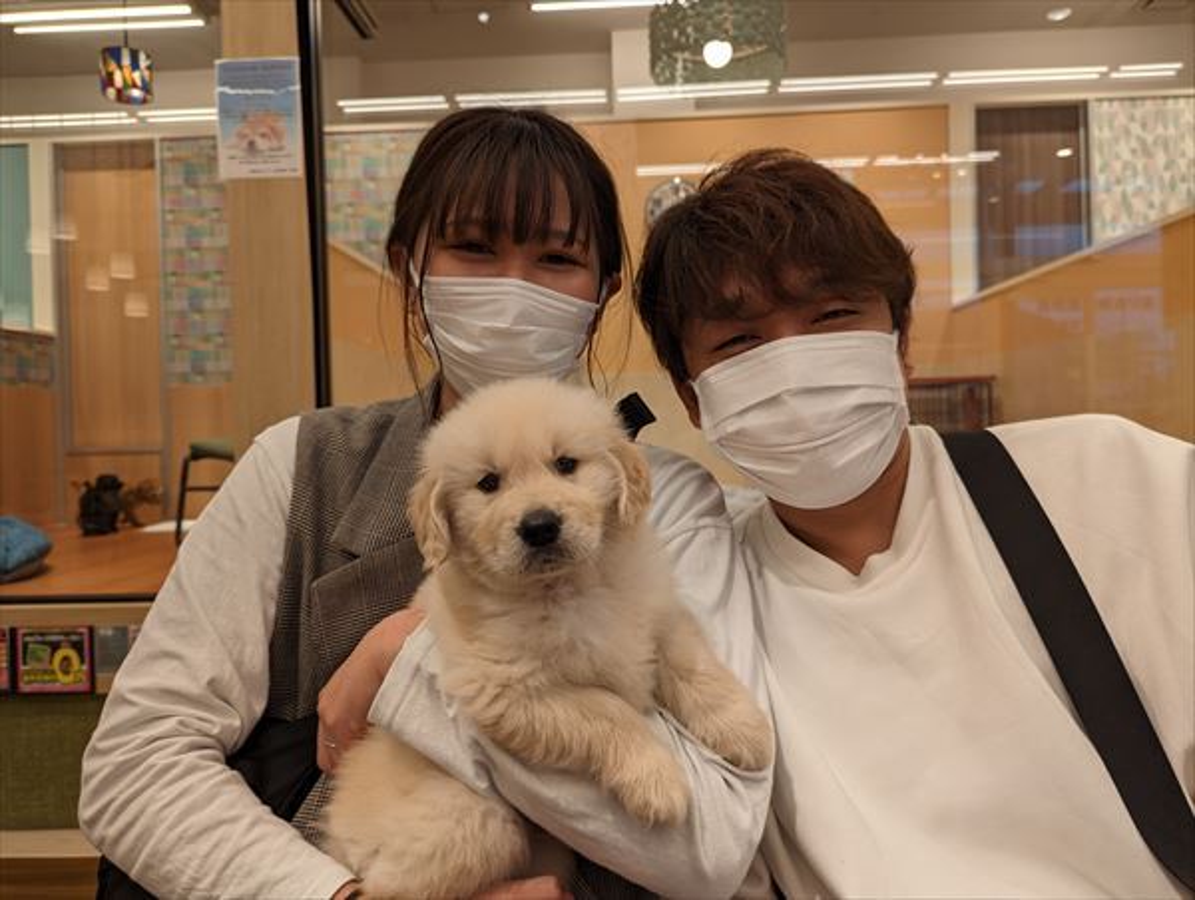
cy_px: 450
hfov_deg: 71.5
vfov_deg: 57.0
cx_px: 598
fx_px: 830
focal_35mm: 24
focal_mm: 6.81
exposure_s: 1/139
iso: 49
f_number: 1.85
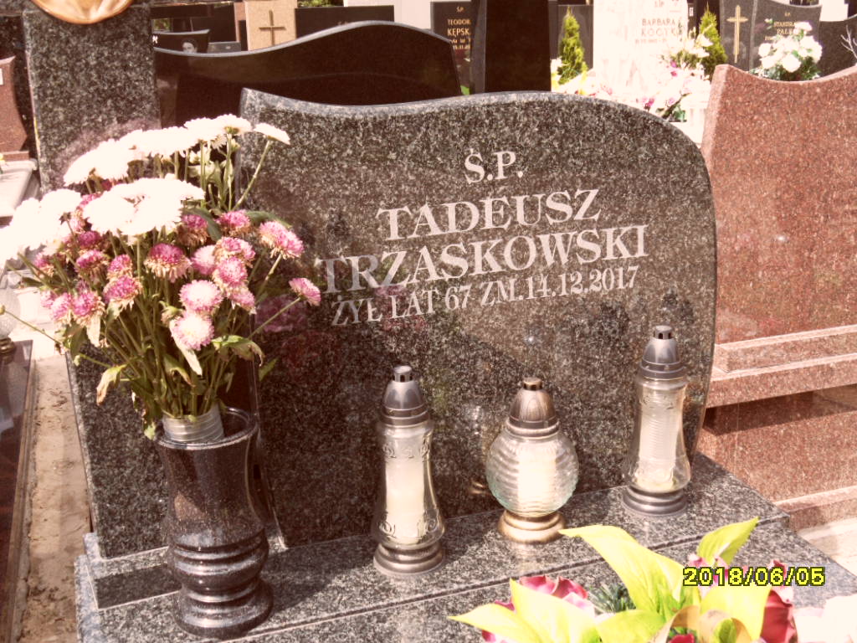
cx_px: 428
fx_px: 990
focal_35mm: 40
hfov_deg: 46.8
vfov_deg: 36.0
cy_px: 322
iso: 80
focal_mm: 6.5
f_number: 3.6
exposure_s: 1/250
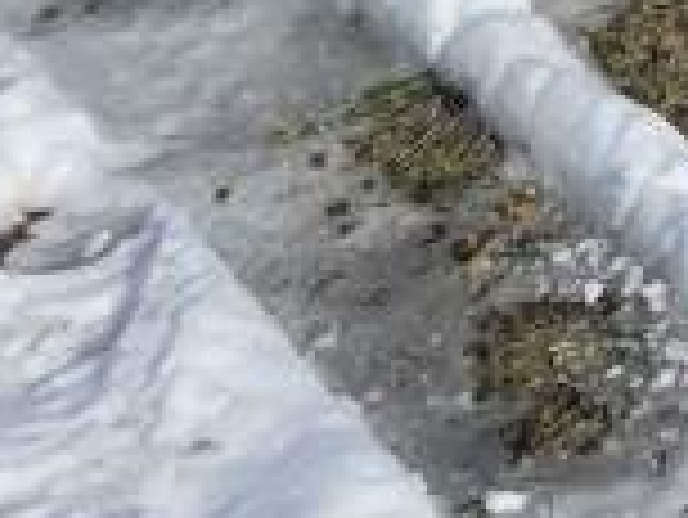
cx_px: 2262
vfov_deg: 7.9
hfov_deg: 9.2
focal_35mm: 154
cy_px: -1198
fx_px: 3063
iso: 64
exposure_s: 1/7944
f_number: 1.7
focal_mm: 6.3
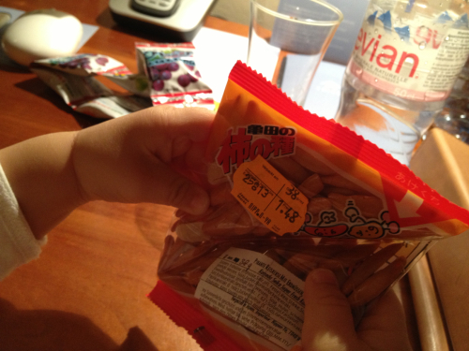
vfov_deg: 40.7
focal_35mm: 35
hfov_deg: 52.6
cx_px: 234
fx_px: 474
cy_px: 176
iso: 250
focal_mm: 4.28
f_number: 2.4
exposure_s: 1/20
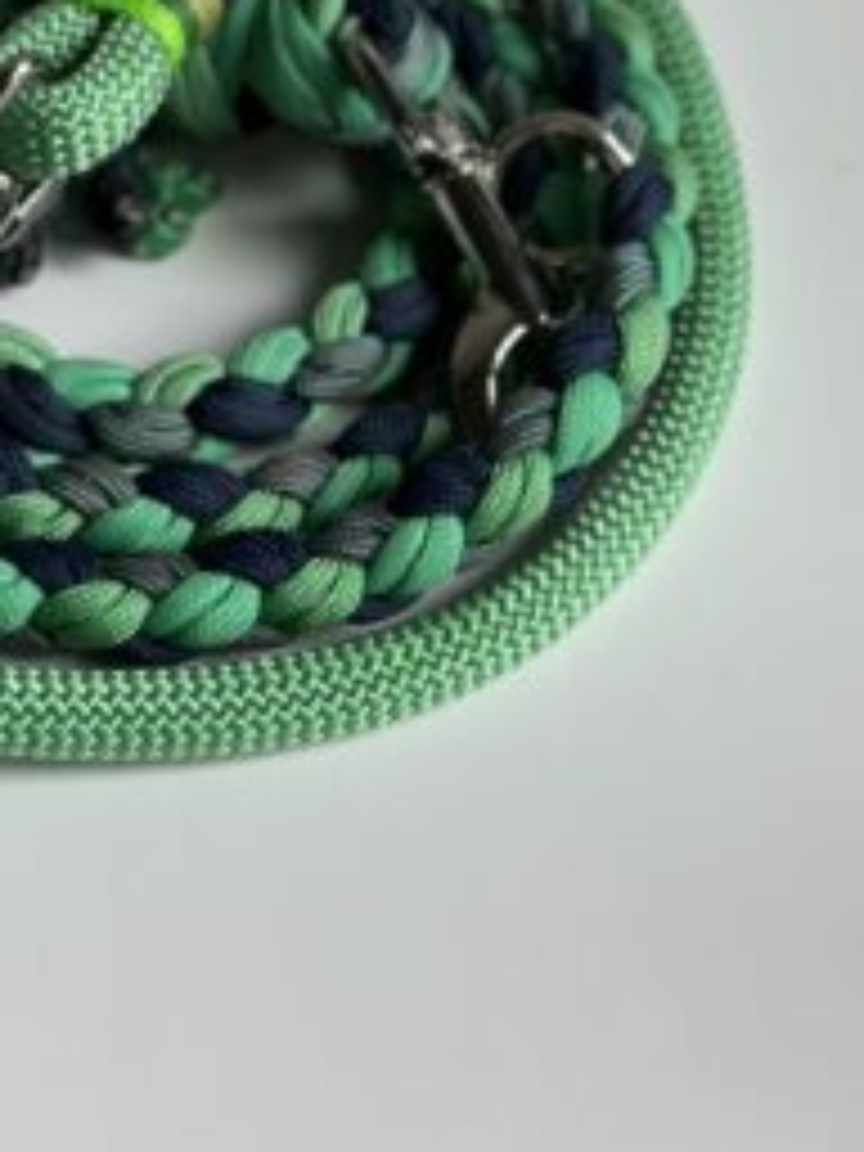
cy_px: 92
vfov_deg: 19.3
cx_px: 72
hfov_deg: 14.6
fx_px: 3328
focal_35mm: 100
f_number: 1.78
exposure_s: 1/271
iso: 80
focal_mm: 6.86
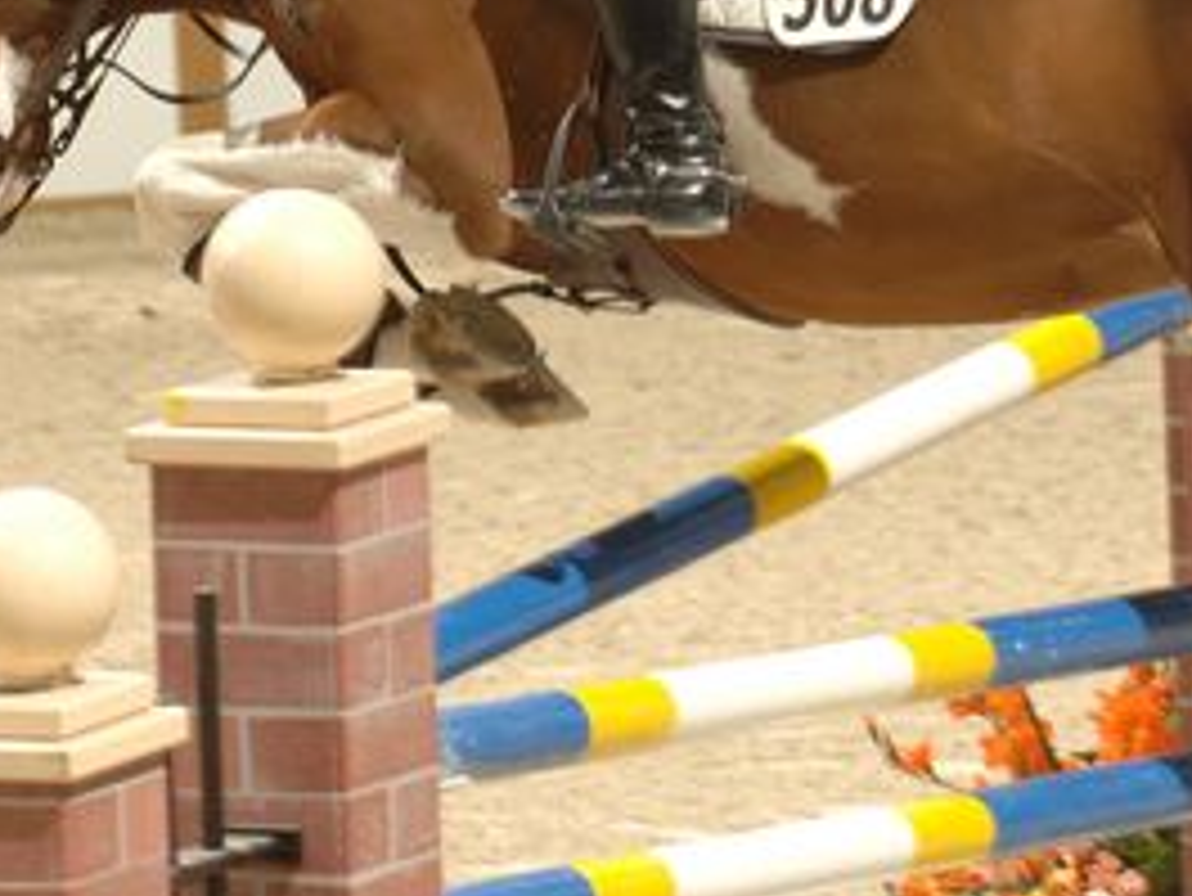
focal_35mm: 521
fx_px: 17949
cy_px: -56
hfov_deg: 3.8
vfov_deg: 2.9
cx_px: 913
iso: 320
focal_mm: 150
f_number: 5
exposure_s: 1/250
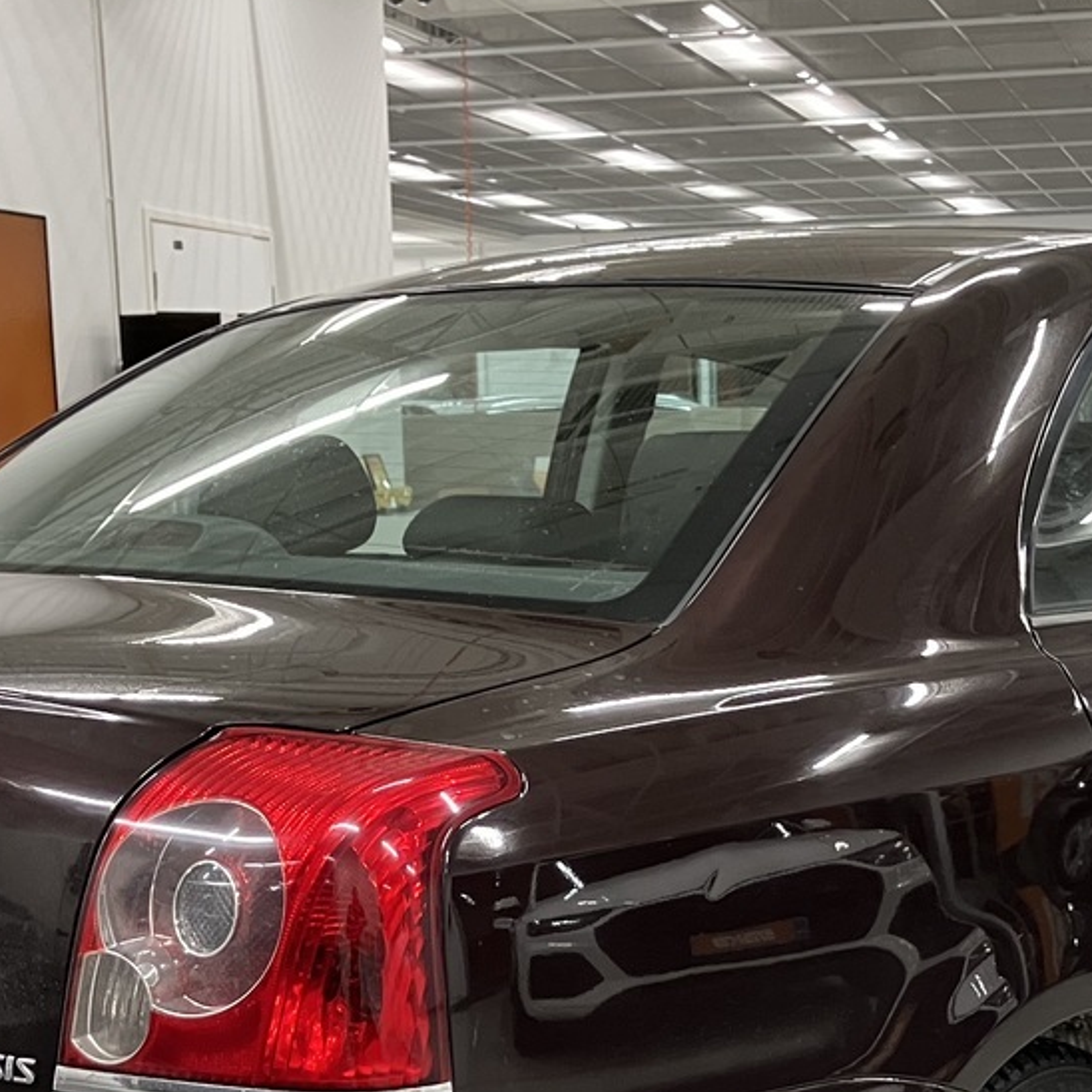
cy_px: 1050
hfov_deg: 26.5
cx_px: 612
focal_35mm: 65
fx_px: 2320
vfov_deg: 25.4
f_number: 1.8
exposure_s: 1/60
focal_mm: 3.99
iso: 125
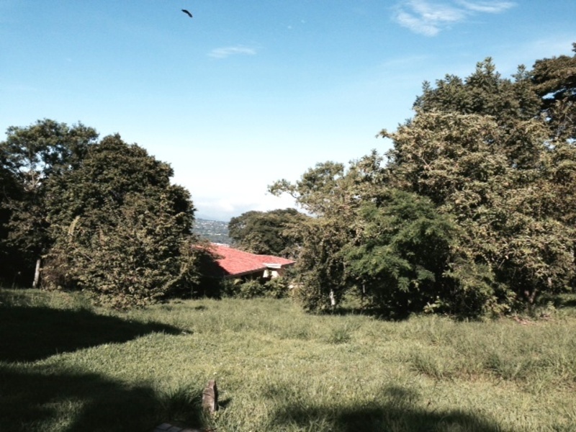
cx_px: 288
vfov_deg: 42.9
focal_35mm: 33
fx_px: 549
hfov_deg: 55.4
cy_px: 216
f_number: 2.4
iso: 50
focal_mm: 4.12
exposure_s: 1/1466
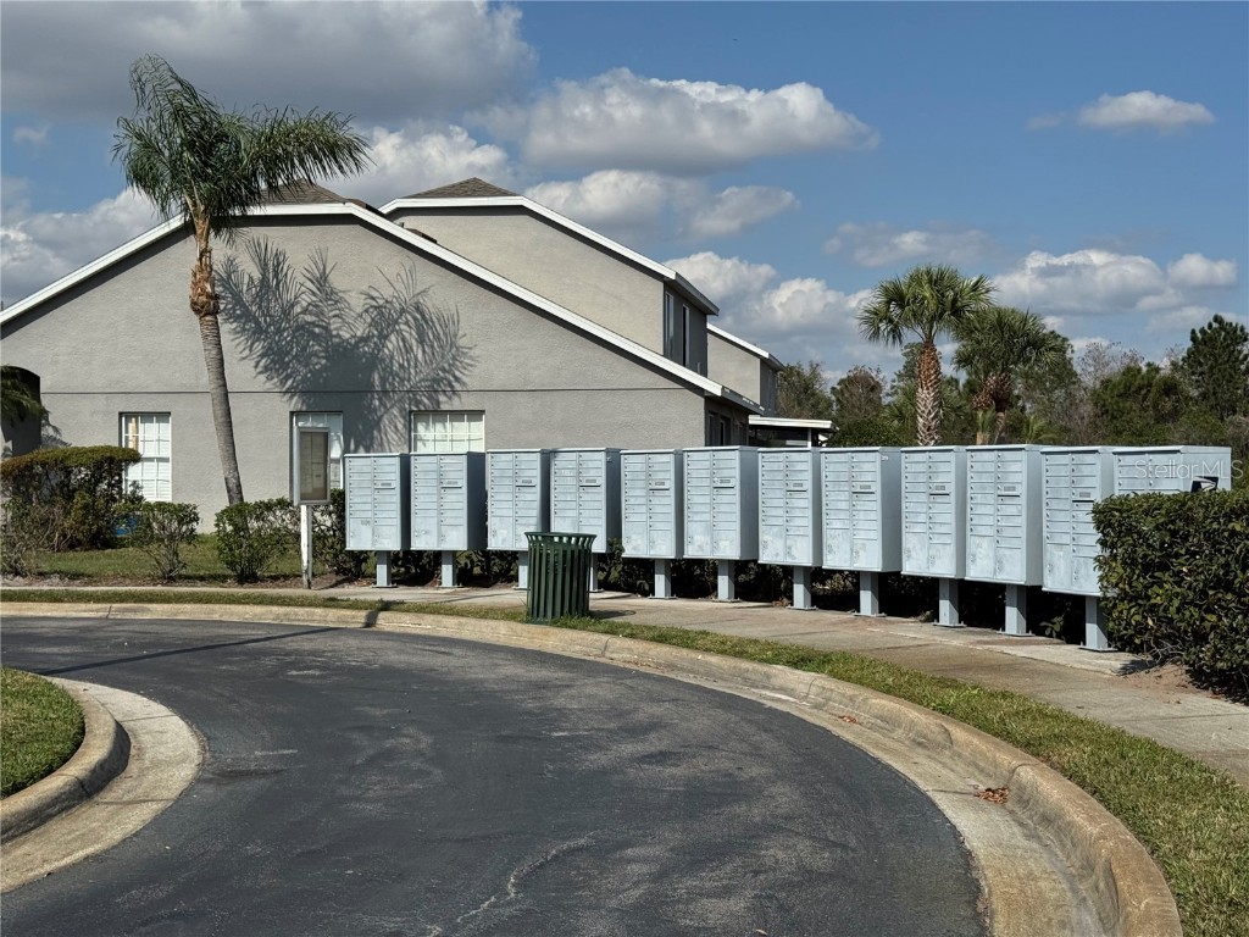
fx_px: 1732
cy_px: 468
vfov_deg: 30.3
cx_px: 624
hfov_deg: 39.7
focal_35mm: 48
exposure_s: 1/9009
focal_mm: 6.76
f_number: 1.78
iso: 64
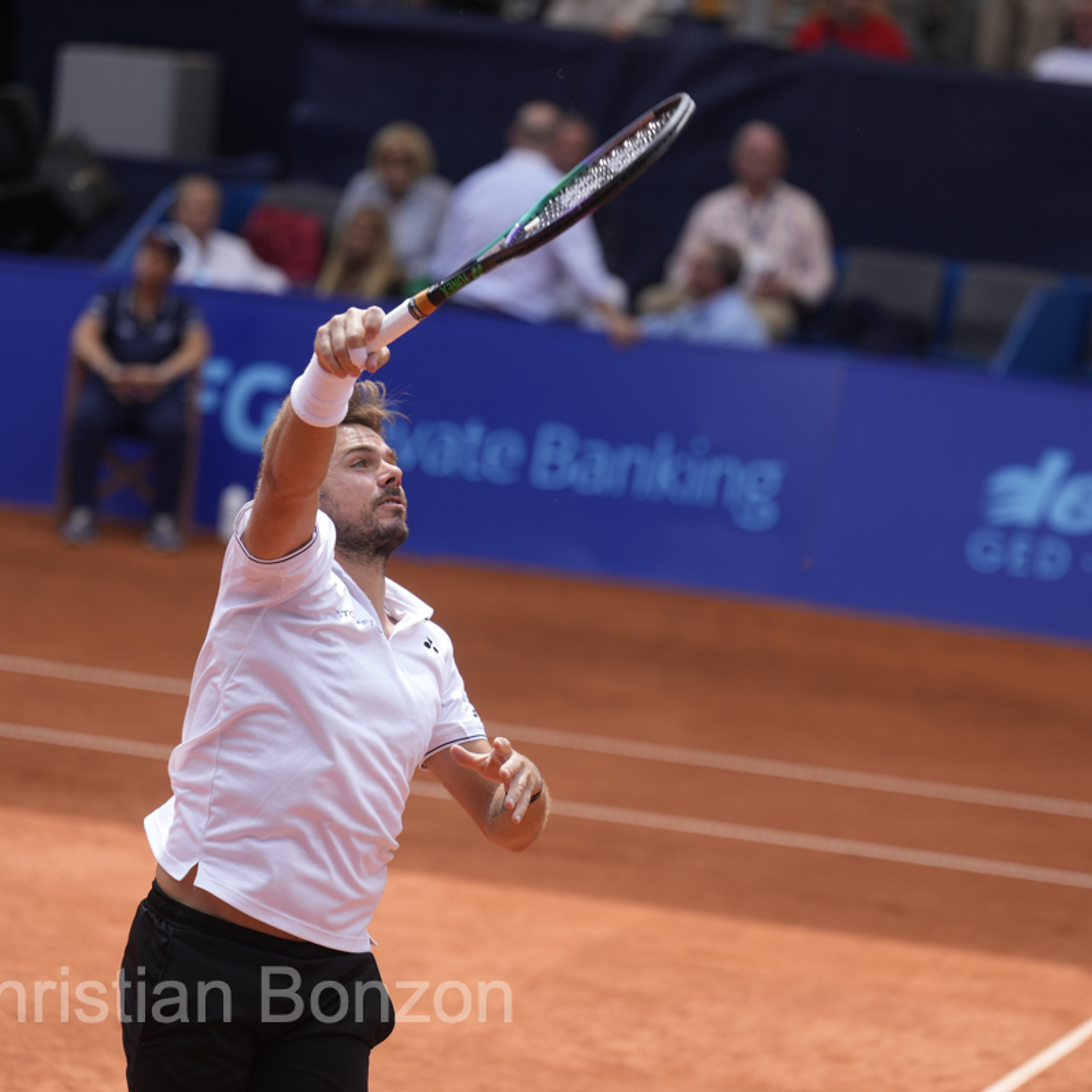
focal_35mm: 183
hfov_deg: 9.6
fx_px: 6531
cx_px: 617
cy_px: 545
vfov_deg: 9.6
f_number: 2.8
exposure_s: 1/2500
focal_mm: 143
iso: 200
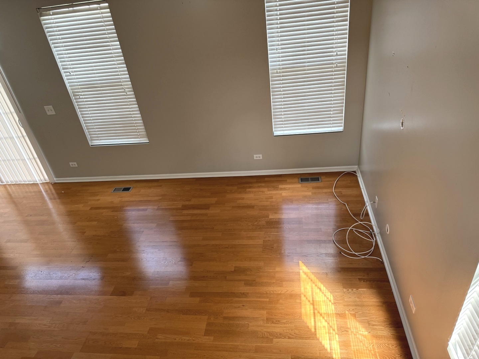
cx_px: 240
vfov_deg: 56.8
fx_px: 332
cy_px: 180
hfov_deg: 71.6
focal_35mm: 24
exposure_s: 1/121
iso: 160
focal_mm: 6.76
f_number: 1.78
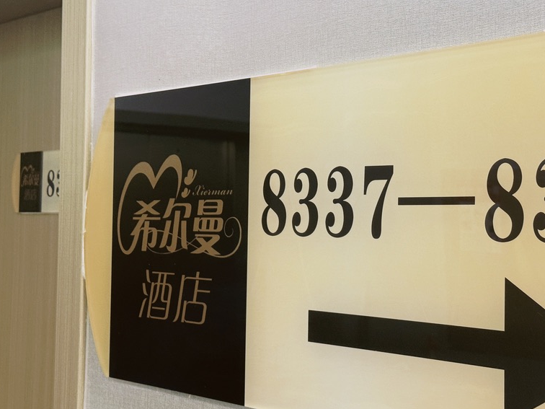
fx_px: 1023
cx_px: 326
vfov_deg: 22.6
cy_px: 196
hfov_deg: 29.7
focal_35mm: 65
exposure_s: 1/50
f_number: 1.78
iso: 160
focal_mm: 6.76
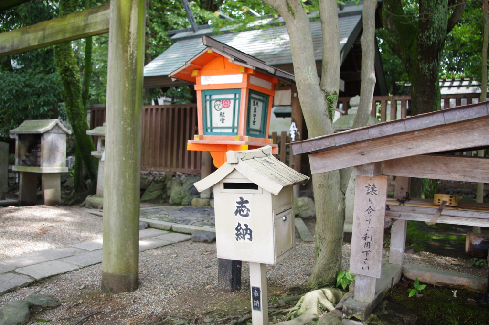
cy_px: 162
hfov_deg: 60.3
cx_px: 244
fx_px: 421
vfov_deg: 42.2
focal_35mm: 31
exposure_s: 1/125
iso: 200
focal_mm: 21.25
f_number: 4
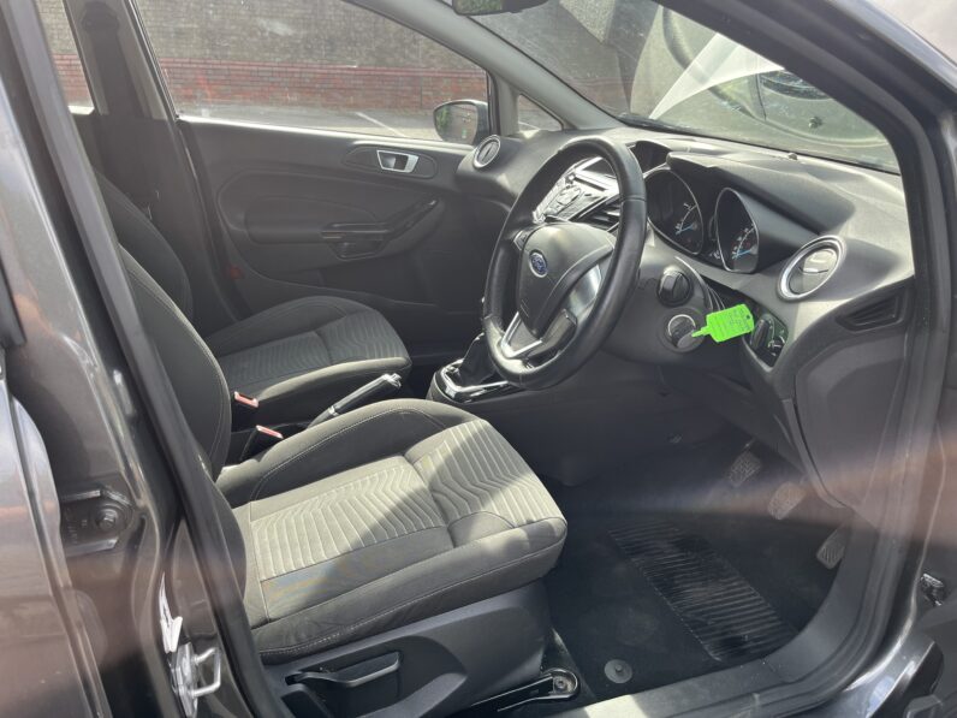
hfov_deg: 67.3
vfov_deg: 53.1
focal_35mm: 26
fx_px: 719
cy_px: 359
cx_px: 478
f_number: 1.6
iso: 50
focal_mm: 5.1
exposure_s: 1/298
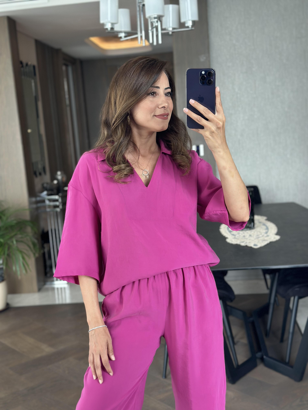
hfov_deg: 30.3
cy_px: 205
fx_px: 569
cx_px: 154
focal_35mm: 48
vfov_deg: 39.7
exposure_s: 1/83
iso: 125
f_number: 1.78
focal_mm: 6.86
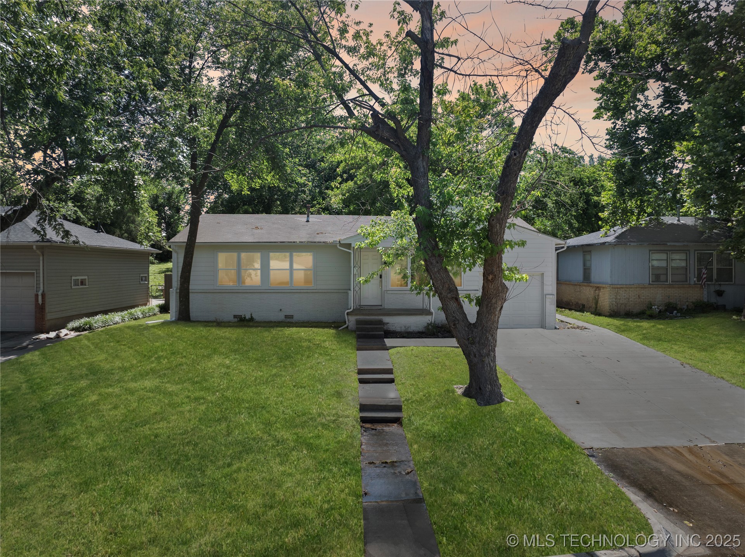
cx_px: 372
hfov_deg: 71.6
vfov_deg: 56.8
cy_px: 278
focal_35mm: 24
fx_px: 516
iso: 150
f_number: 2.8
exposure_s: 1/1000
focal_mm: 12.29
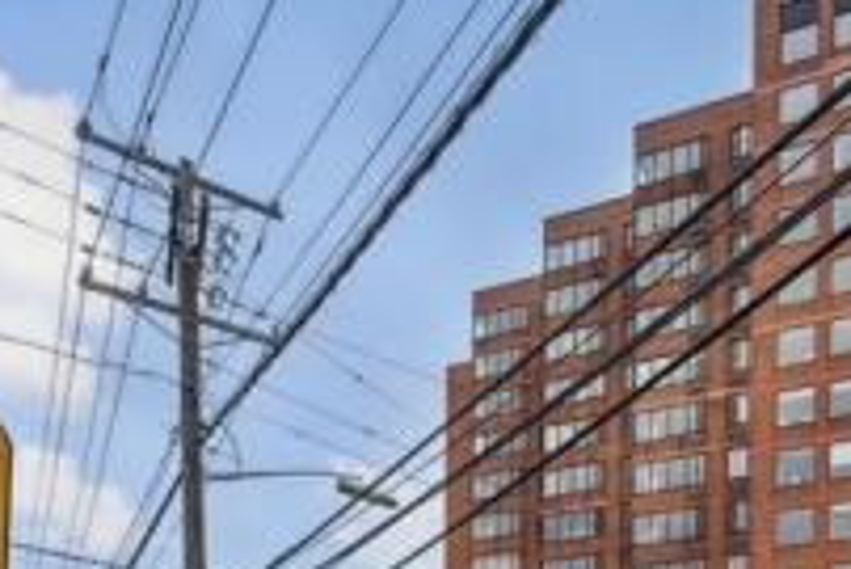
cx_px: 834
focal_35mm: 31
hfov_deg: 50.0
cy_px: 417
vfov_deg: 41.3
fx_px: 733
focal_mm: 14
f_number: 8
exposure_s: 1/100
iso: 125
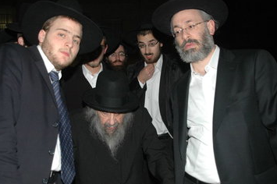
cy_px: 94
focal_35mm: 44
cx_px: 123
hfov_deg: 44.5
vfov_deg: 30.5
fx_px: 338
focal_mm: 26
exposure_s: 1/60
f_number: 5
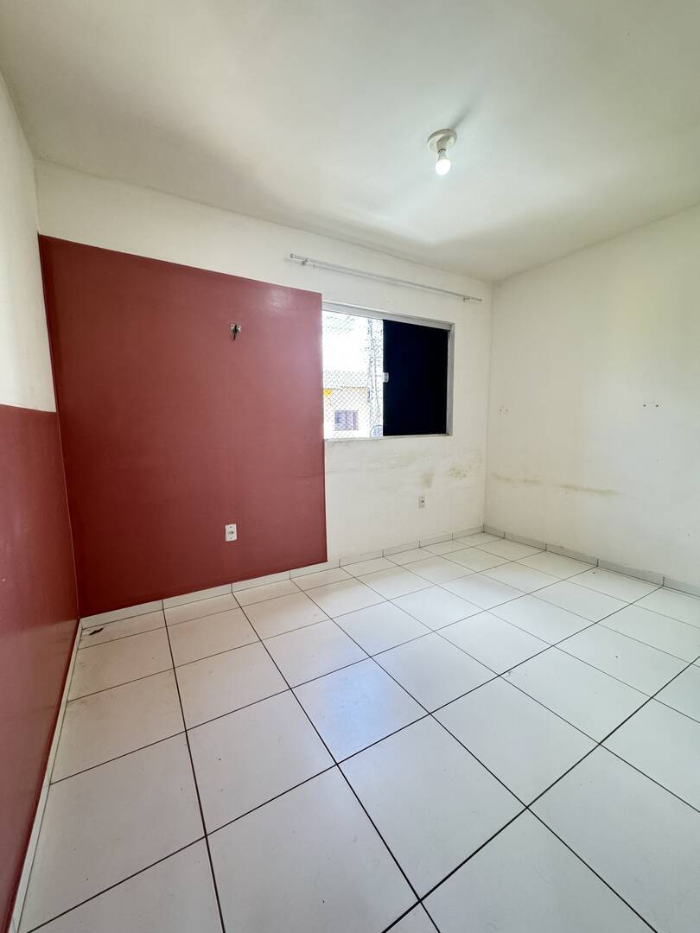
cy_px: 466
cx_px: 350
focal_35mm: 14
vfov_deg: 102.1
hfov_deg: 85.7
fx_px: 377
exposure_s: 1/120
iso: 200
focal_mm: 2.22
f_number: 2.2
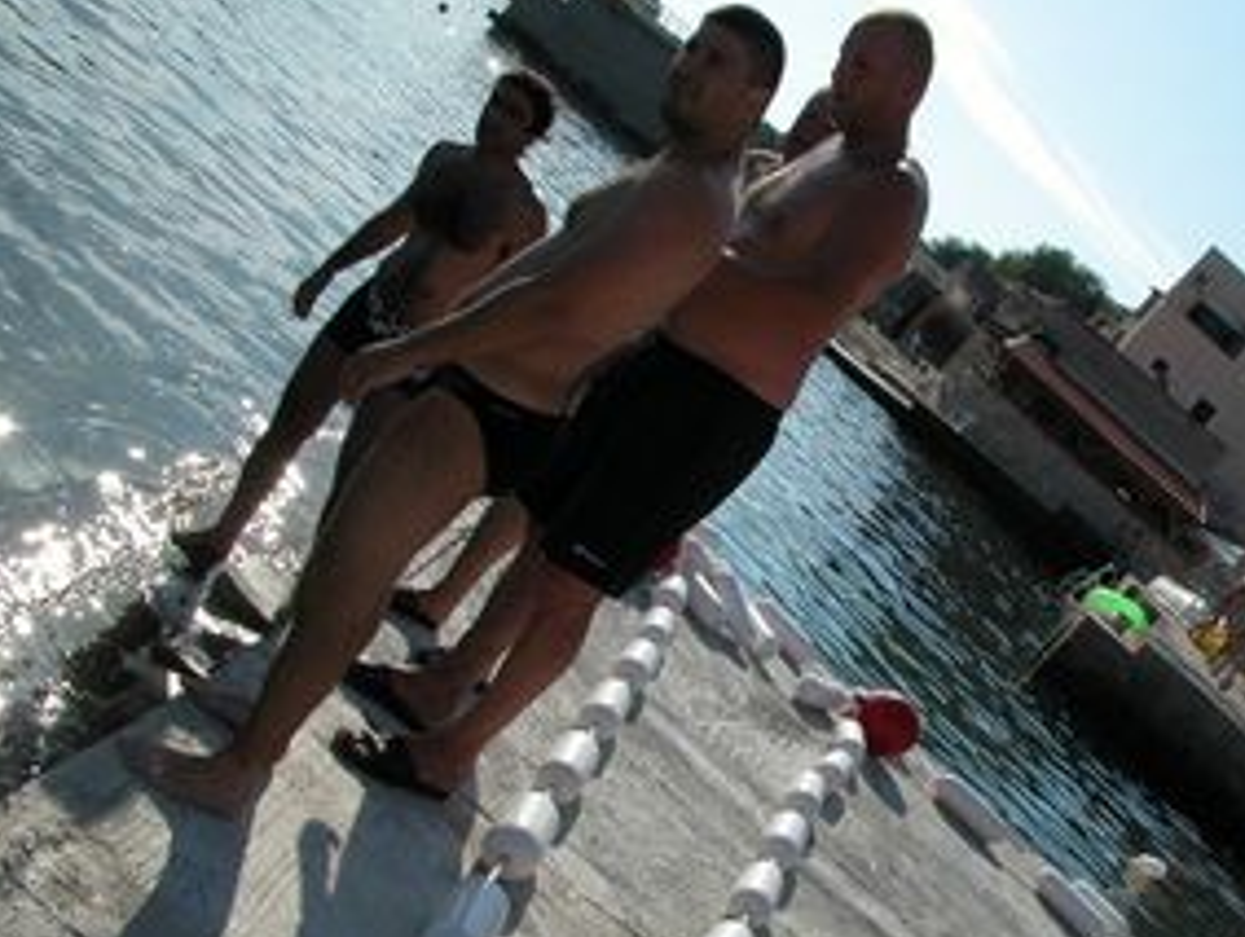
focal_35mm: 48
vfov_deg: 30.2
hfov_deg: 39.3
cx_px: 796
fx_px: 1729
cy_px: 567
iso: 100
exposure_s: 1/376
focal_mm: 8.9
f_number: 8
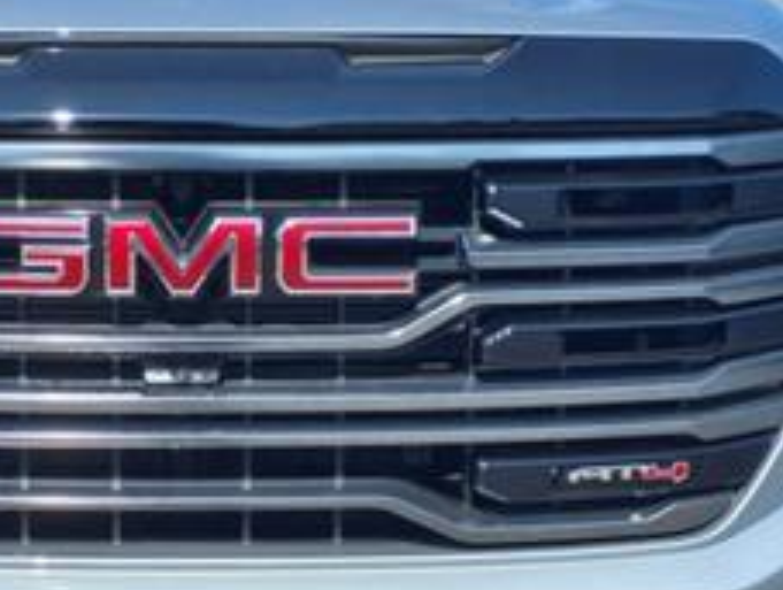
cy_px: 297
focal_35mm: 76
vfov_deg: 19.4
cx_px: 179
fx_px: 1722
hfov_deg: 25.3
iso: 40
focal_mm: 3.58
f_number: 1.9
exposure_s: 1/2000
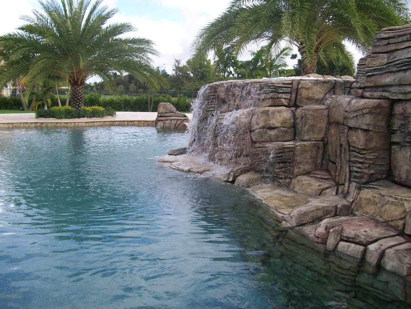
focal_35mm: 36
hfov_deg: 51.4
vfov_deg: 39.7
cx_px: 206
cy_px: 154
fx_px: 427
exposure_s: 1/706
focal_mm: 6
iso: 80
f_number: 2.7
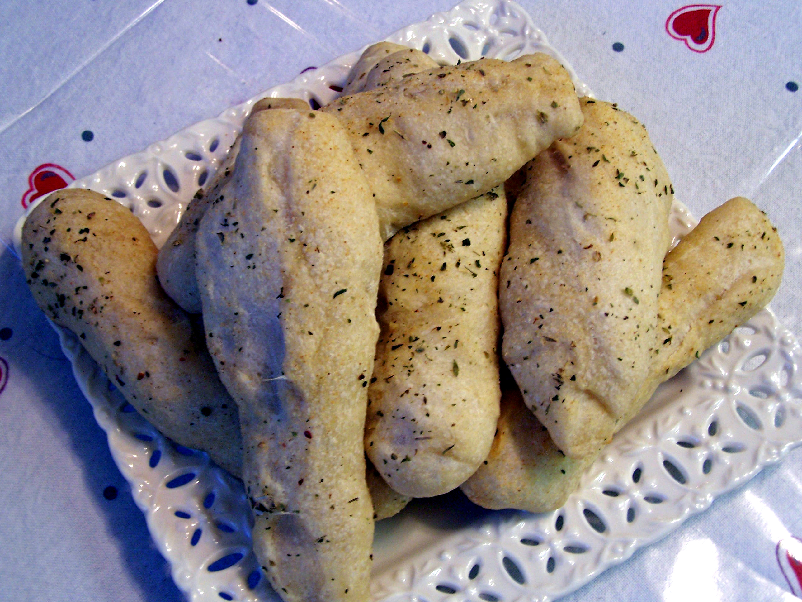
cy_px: 301
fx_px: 1182
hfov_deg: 37.5
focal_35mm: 51
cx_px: 401
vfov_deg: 28.6
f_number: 3
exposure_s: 1/10
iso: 140
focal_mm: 8.5
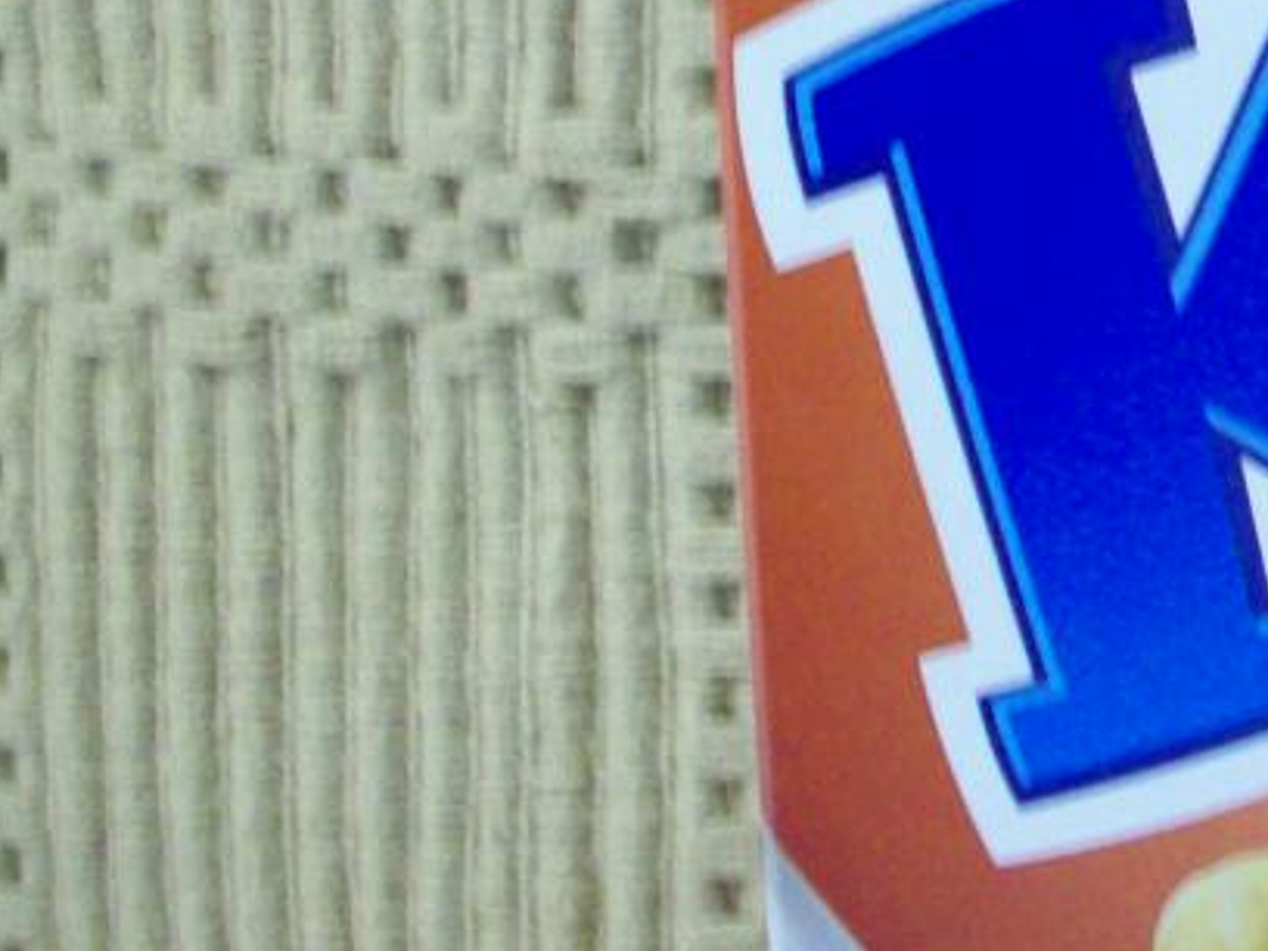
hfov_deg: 15.6
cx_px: 1921
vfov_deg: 12.5
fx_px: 4249
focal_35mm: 116
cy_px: -140
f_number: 2.8
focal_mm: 6.2
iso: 160
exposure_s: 1/11.8
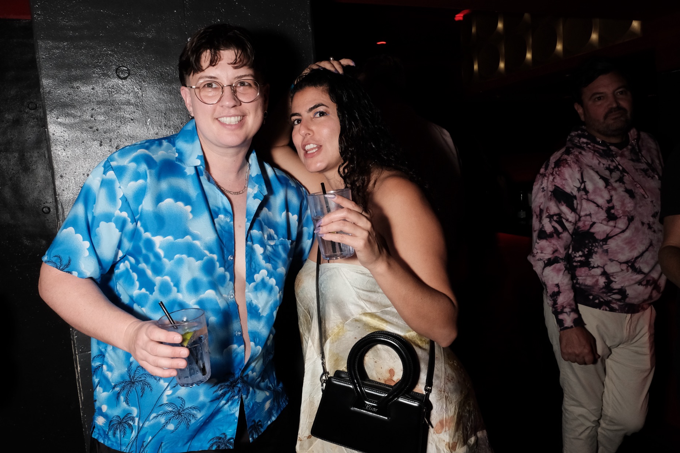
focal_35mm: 28
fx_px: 529
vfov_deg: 46.4
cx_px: 345
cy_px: 224
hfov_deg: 65.5
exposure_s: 1/30
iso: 2500
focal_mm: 18
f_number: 11
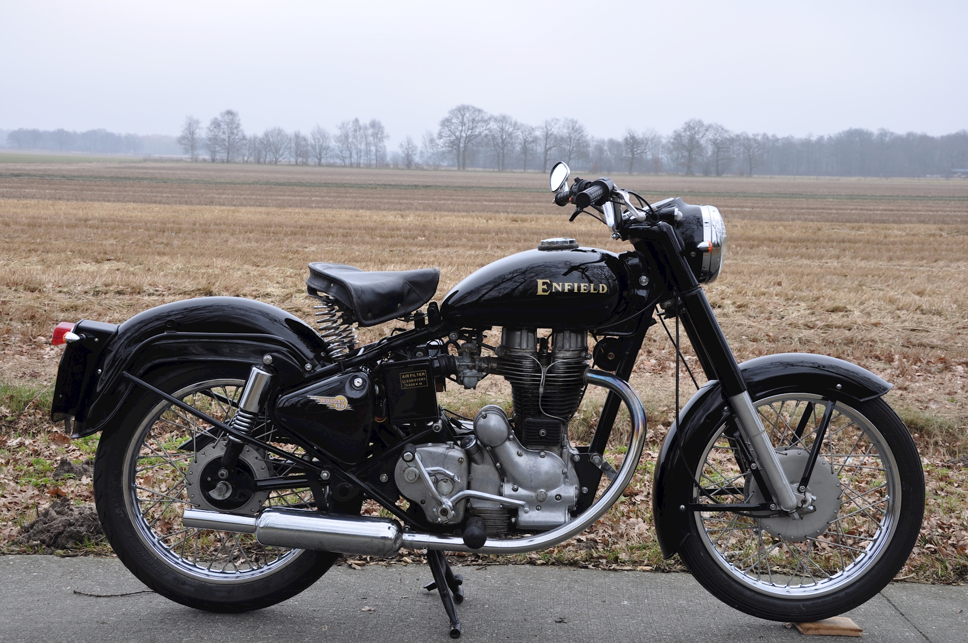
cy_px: 322
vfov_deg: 26.4
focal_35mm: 51
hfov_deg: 38.9
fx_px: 1370
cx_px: 484
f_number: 9
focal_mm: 34
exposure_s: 1/80
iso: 200
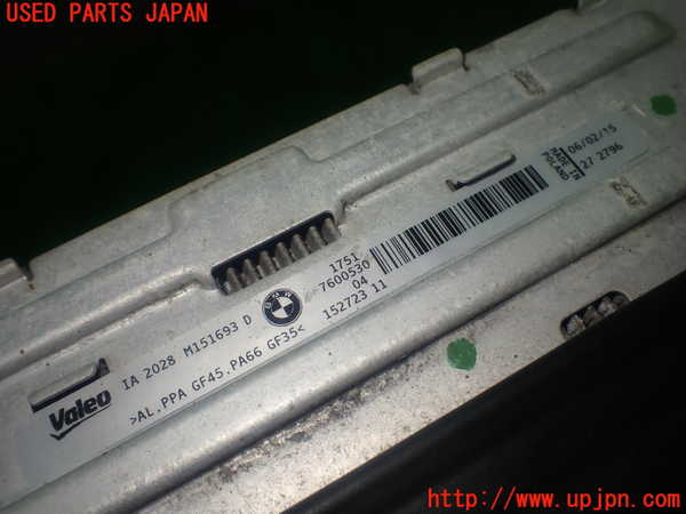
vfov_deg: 44.2
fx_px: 634
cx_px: 343
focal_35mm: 32
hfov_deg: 56.8
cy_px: 257
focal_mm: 5.79
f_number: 2.4
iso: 100
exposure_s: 1/60
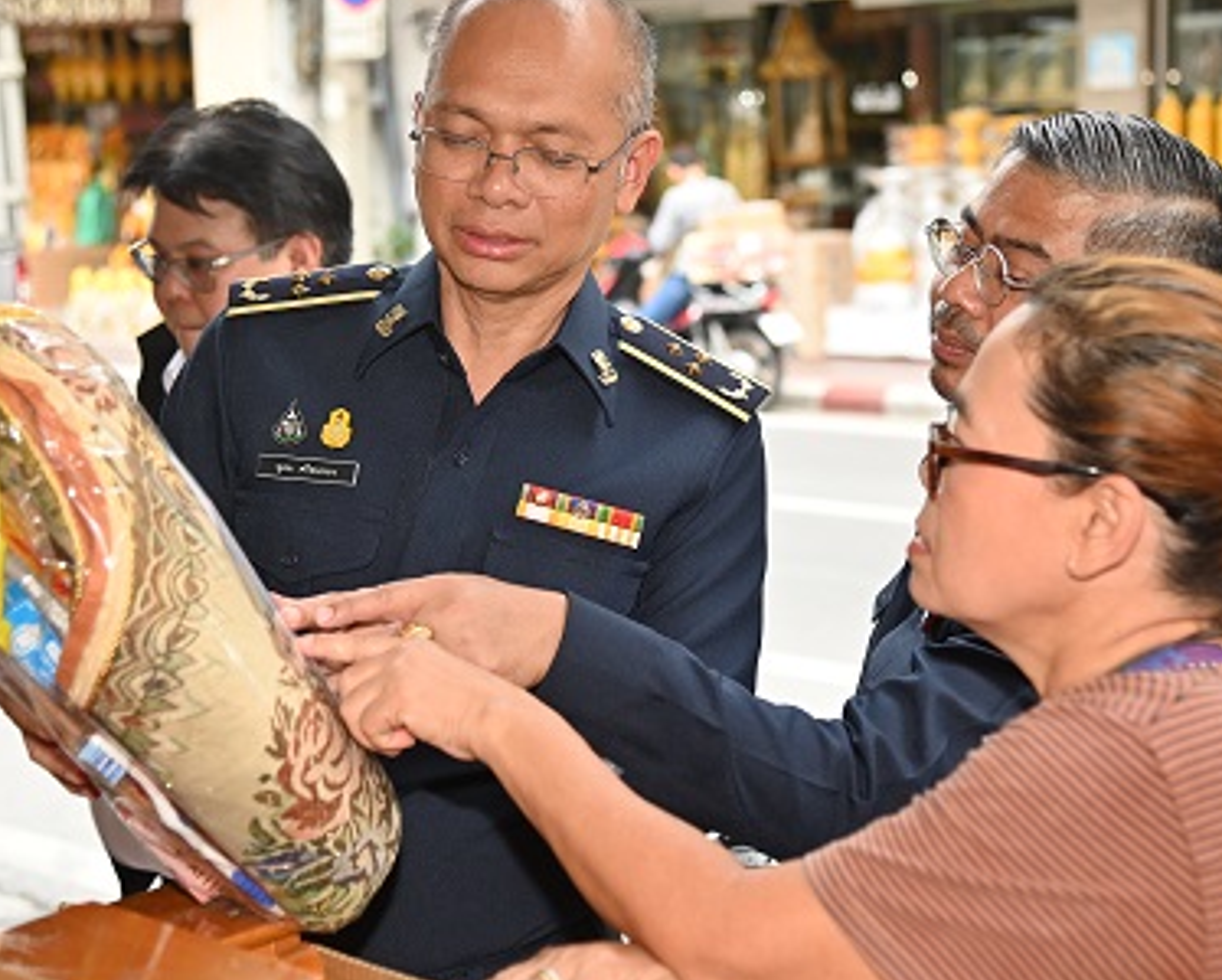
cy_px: 413
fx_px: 2571
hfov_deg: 26.7
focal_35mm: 71
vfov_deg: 21.6
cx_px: 593
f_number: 4
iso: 560
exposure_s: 1/640
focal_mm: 52
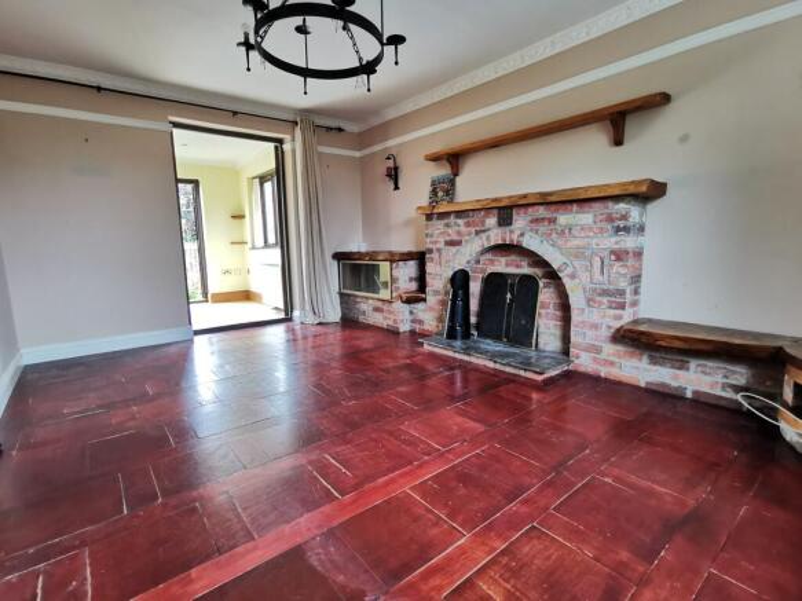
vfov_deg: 78.1
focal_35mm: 16
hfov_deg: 94.5
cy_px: 300
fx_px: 371
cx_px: 401
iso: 200
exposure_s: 1/50
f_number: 2.2
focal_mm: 2.26
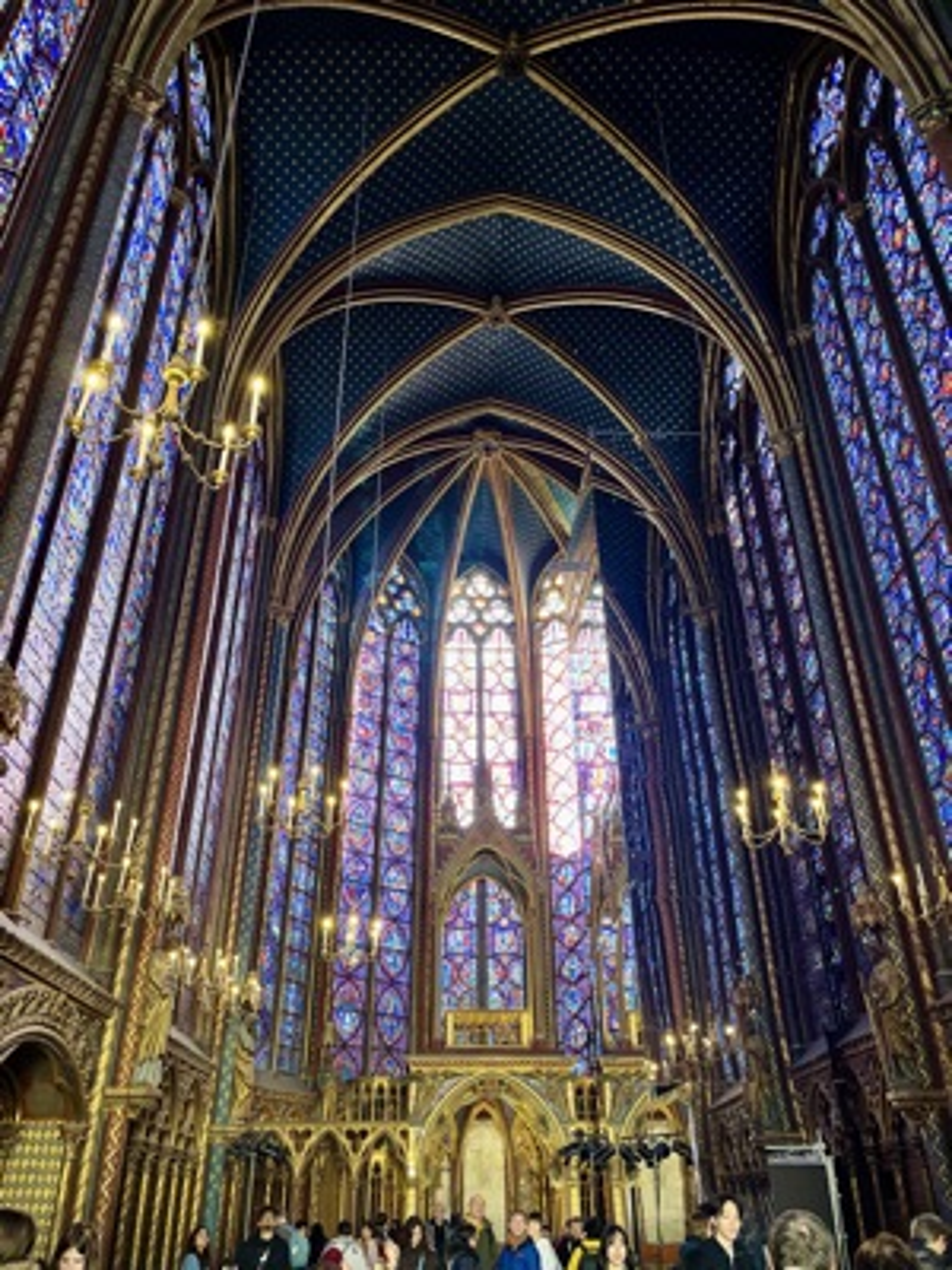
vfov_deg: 67.3
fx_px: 953
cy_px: 635
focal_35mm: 26
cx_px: 476
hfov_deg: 53.1
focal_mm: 5.1
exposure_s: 1/50
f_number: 1.6
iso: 125
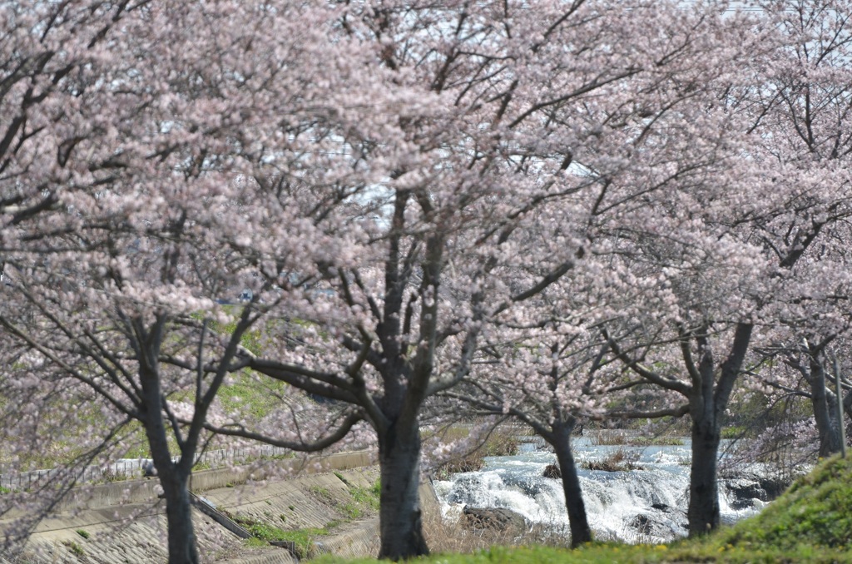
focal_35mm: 300
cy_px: 282
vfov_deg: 4.6
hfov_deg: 6.9
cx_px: 426
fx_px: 7085
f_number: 2.8
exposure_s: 1/2500
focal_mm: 200
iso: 125
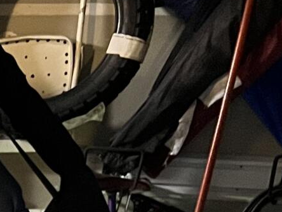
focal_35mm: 150
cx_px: -451
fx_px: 1222
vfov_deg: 8.9
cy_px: 521
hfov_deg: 10.7
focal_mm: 5.7
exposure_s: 1/30
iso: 500
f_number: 1.5
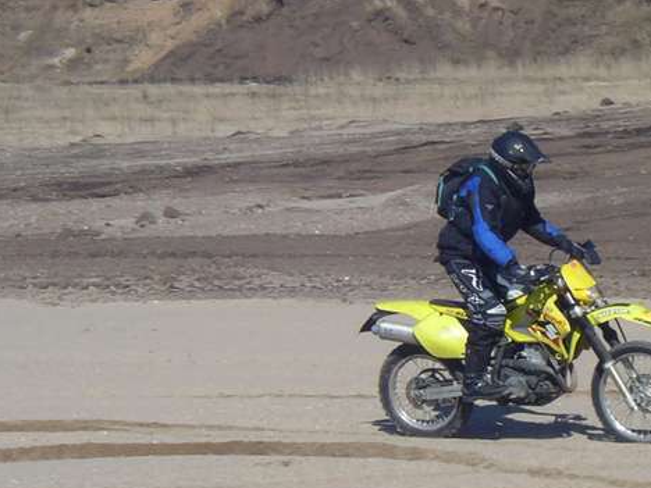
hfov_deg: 8.9
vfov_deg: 6.7
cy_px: 318
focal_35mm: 222
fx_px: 4175
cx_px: 355
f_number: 9.6
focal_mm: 16
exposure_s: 1/125
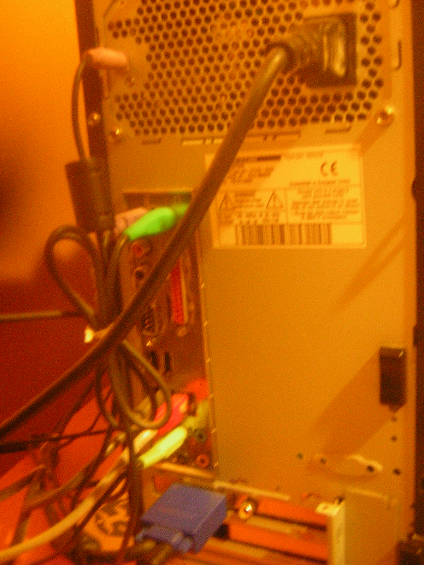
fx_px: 588
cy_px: 282
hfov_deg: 39.7
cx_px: 212
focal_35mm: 36
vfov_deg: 51.4
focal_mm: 4.7
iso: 200
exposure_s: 1
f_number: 2.6
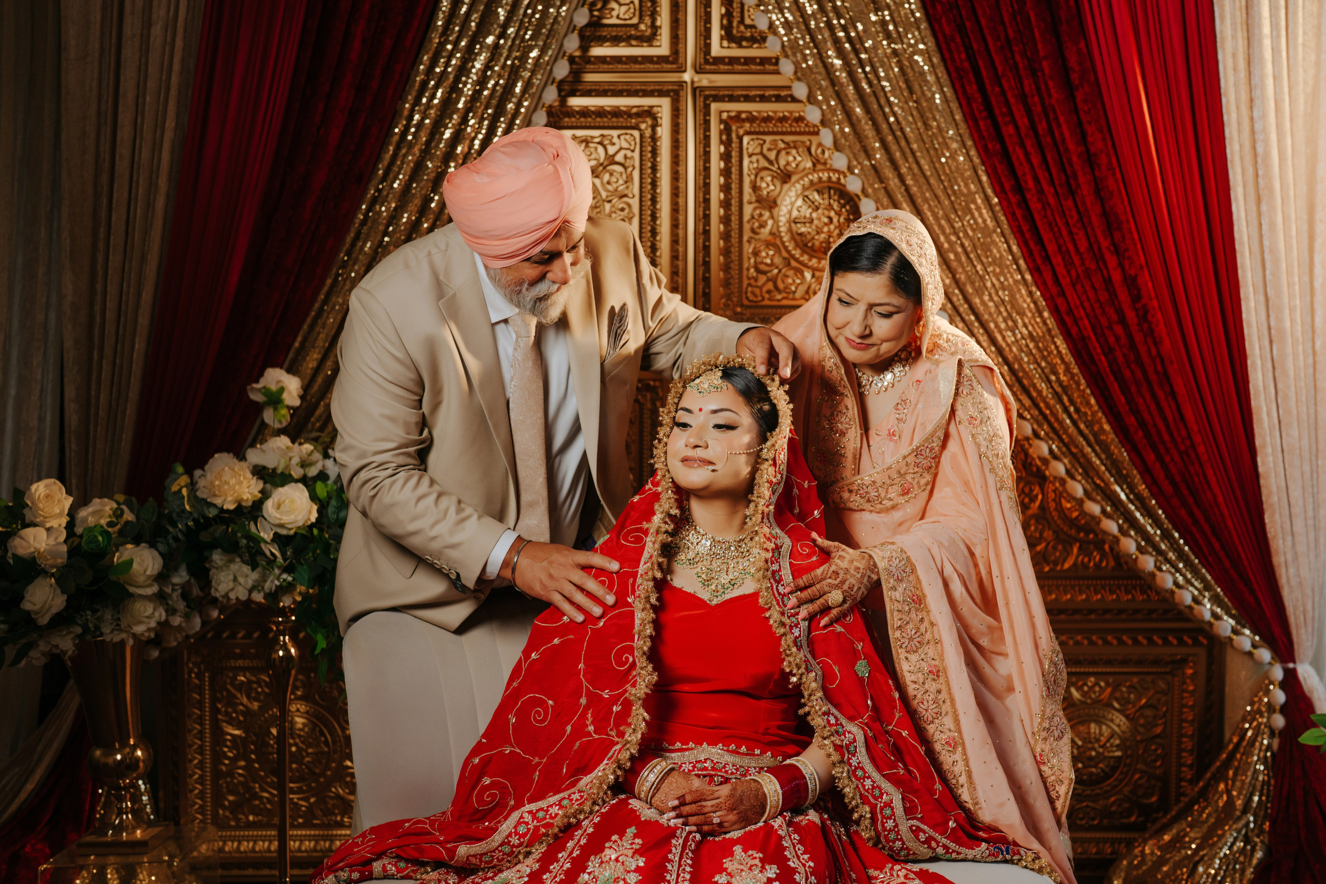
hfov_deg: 39.6
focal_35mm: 50
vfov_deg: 27.0
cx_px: 663
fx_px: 1842
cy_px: 442
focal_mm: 50
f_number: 2.8
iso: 500
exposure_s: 1/200
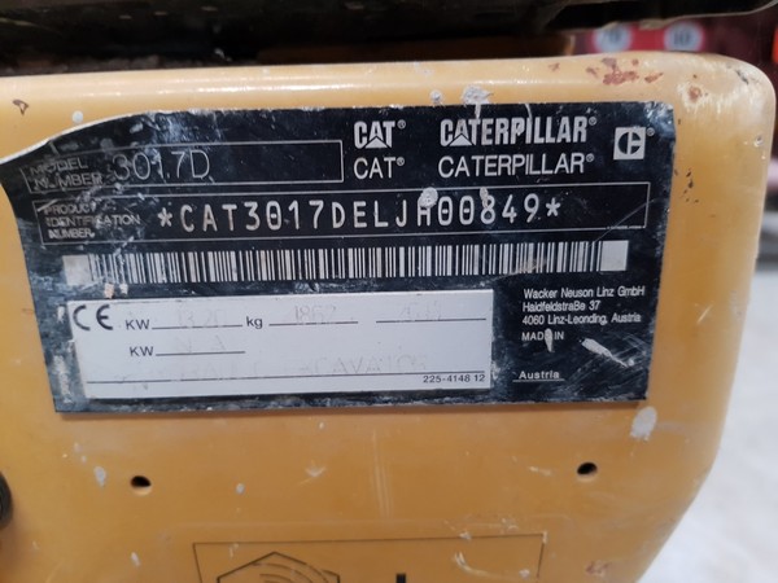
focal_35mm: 26
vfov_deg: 53.1
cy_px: 292
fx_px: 584
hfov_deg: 67.3
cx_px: 389
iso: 200
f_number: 1.7
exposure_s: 1/10
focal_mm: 4.2
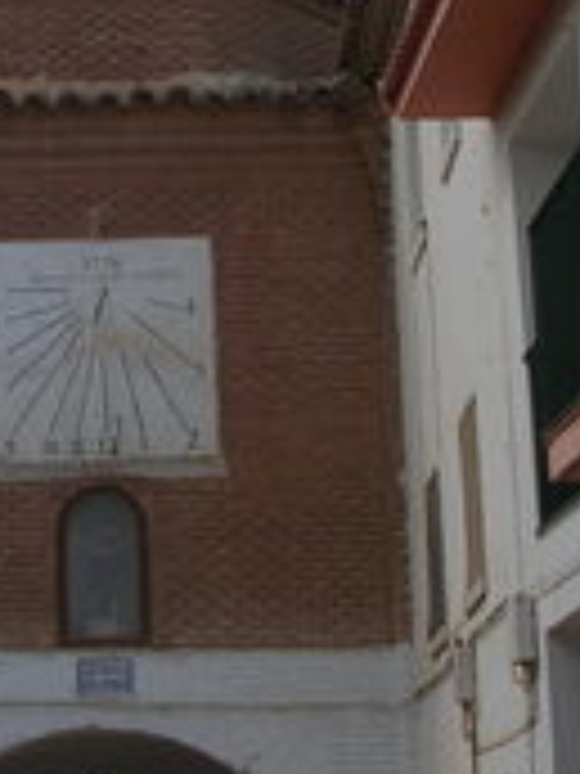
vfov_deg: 18.2
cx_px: 81
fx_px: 2413
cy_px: 284
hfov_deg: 13.6
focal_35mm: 108
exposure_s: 1/170
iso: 50
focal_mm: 5.8
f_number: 5.6
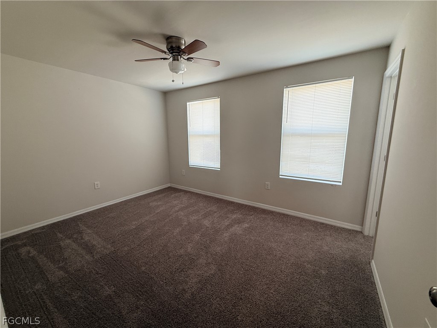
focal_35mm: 14
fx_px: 177
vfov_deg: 85.7
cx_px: 218
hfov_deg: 102.1
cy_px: 164
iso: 80
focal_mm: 2.22
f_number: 2.2
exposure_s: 1/99
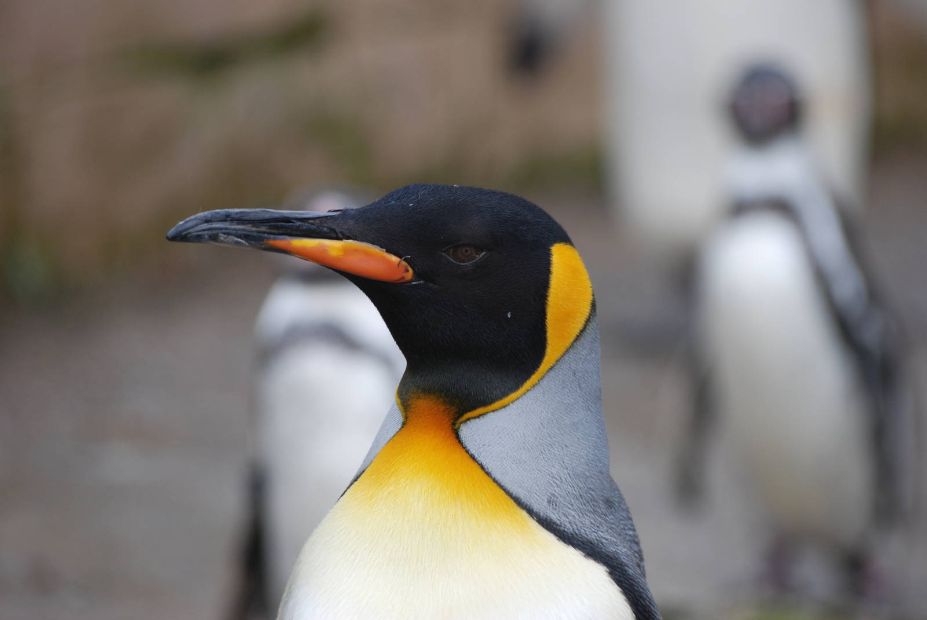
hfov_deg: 6.2
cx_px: 464
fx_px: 8507
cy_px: 310
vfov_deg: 4.2
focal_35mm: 330
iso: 320
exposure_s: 1/500
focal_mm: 220
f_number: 5.3
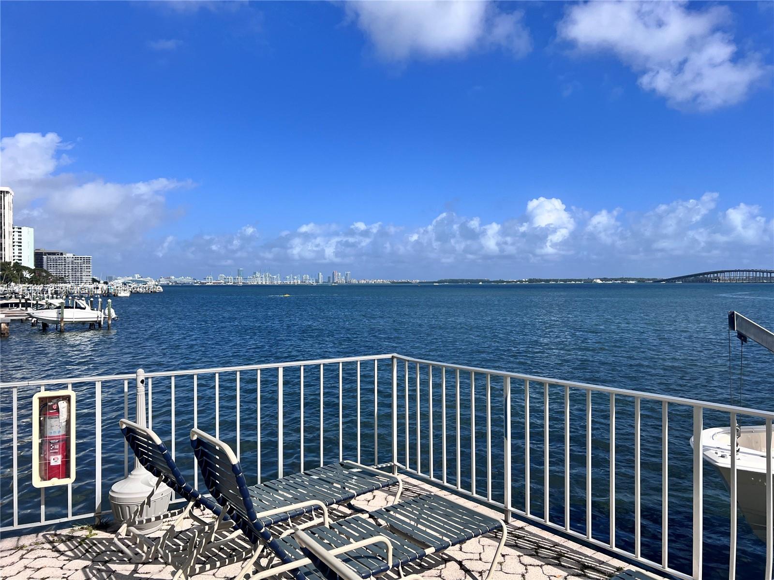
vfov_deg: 53.1
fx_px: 581
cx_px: 387
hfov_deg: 67.3
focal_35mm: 26
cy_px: 290
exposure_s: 1/7463
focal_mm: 5.7
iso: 50
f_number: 1.5
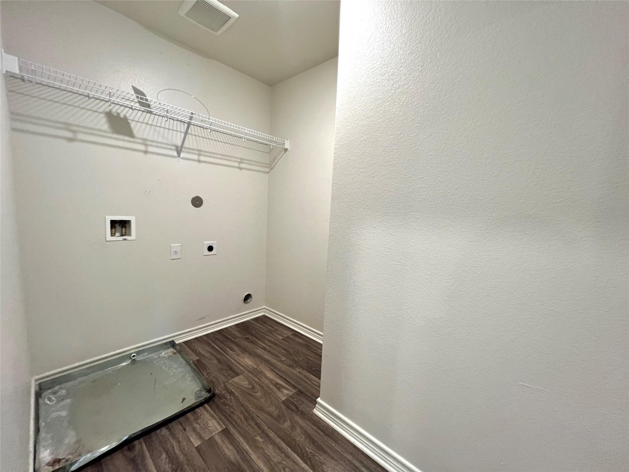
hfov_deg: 106.2
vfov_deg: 89.9
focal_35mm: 13
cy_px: 236
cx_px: 314
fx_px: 236
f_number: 1.8
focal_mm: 1.57
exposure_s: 1/60
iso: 160
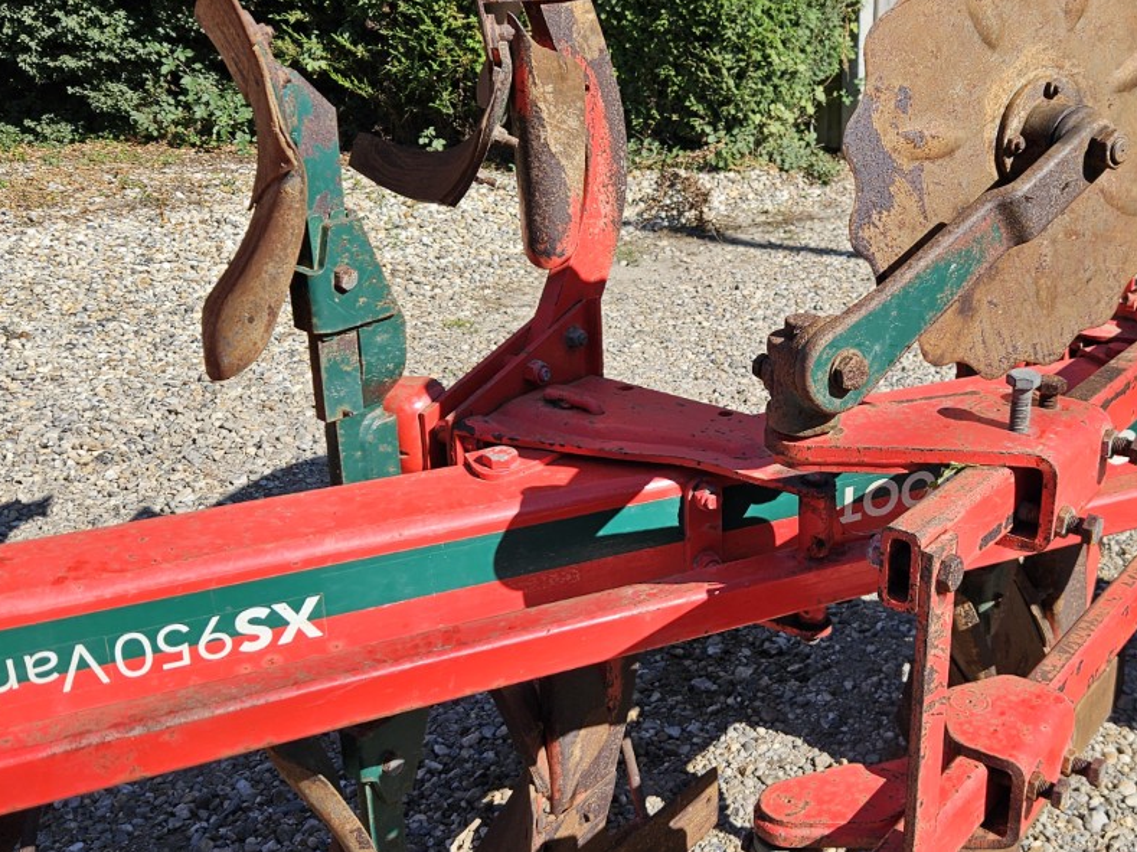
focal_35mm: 42
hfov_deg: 43.9
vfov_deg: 34.3
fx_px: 1379
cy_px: 402
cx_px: 797
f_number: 1.8
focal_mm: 5.4
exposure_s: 1/1484
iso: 25
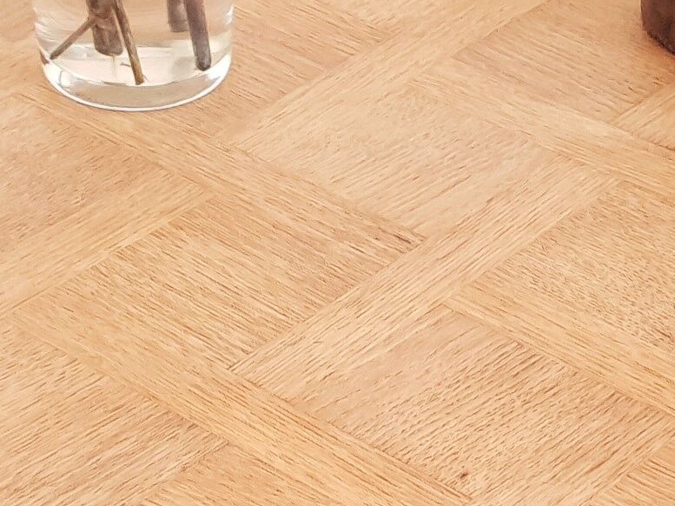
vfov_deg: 10.8
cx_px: 417
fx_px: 2631
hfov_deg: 14.6
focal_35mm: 135
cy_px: 567
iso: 200
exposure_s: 1/87
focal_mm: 4.3
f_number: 1.5
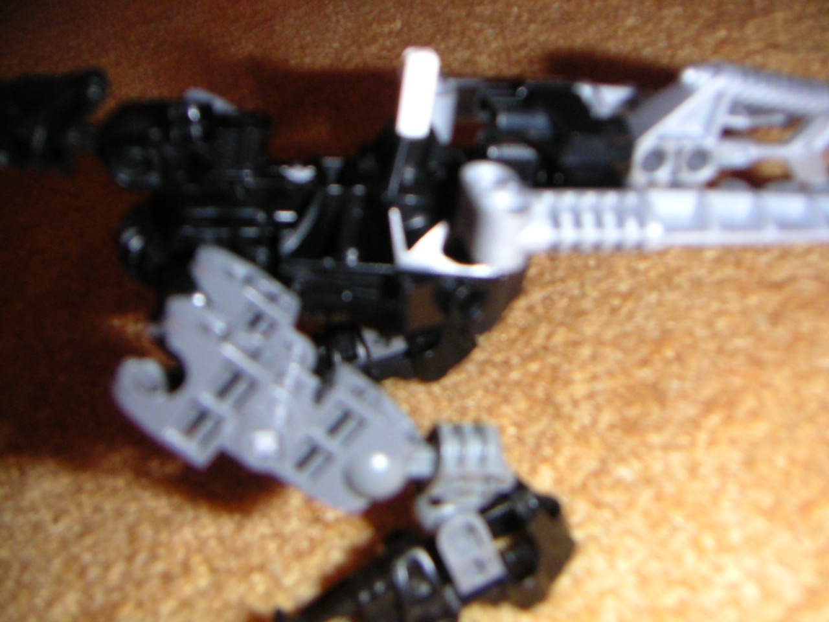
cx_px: 414
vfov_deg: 36.8
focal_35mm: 39
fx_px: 934
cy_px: 311
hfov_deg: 47.9
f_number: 2.9
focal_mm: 5.1
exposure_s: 1/45
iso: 200
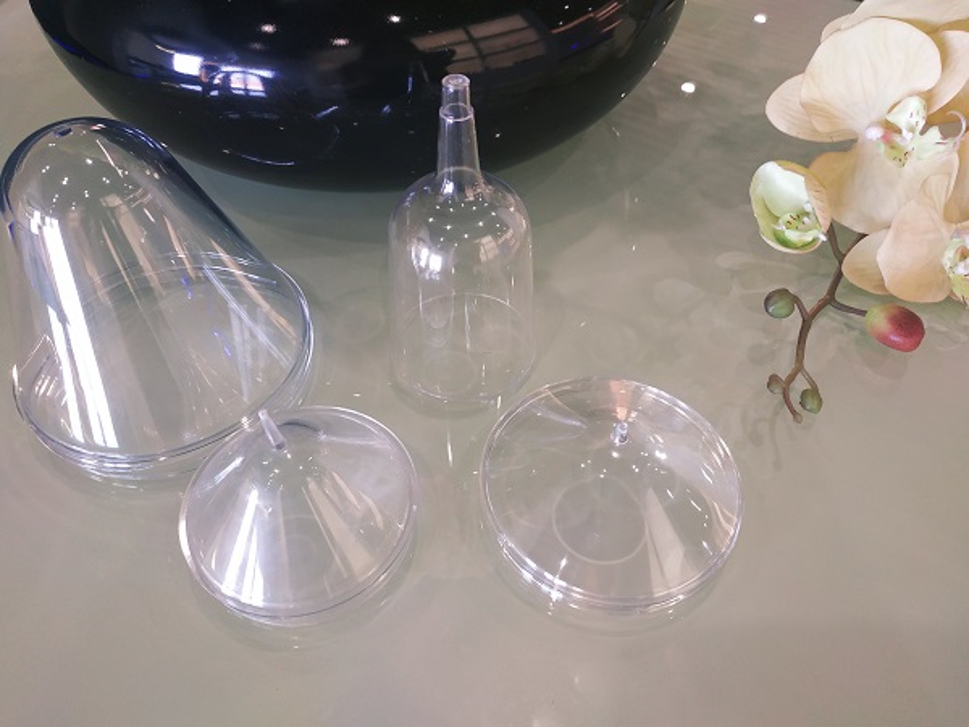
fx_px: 672
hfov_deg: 71.6
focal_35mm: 24
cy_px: 364
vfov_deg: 56.8
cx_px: 484
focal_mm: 3.94
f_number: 1.9
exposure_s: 1/25
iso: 200
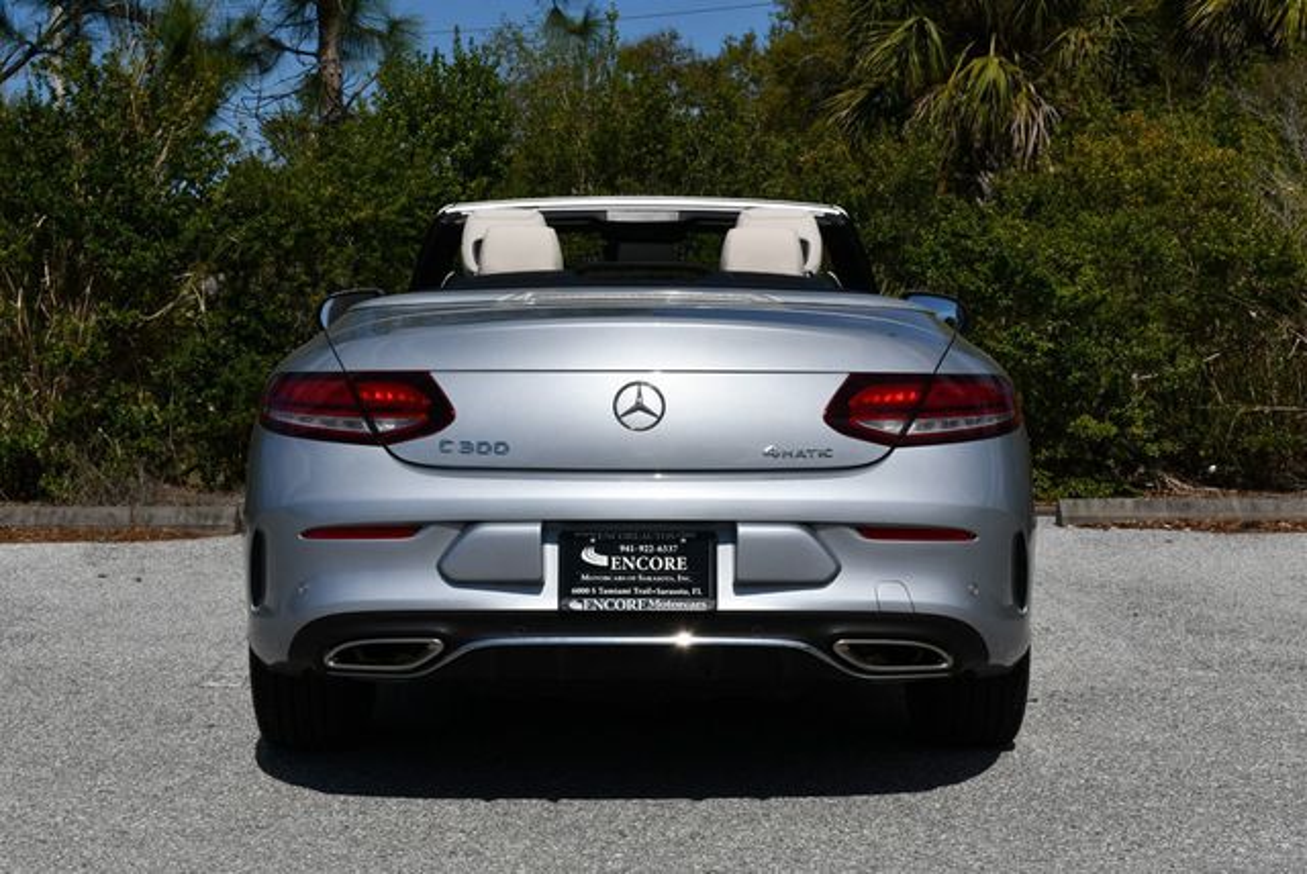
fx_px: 2471
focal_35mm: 68
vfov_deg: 20.1
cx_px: 654
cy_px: 437
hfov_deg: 29.6
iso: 100
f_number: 11
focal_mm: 34
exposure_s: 1/500
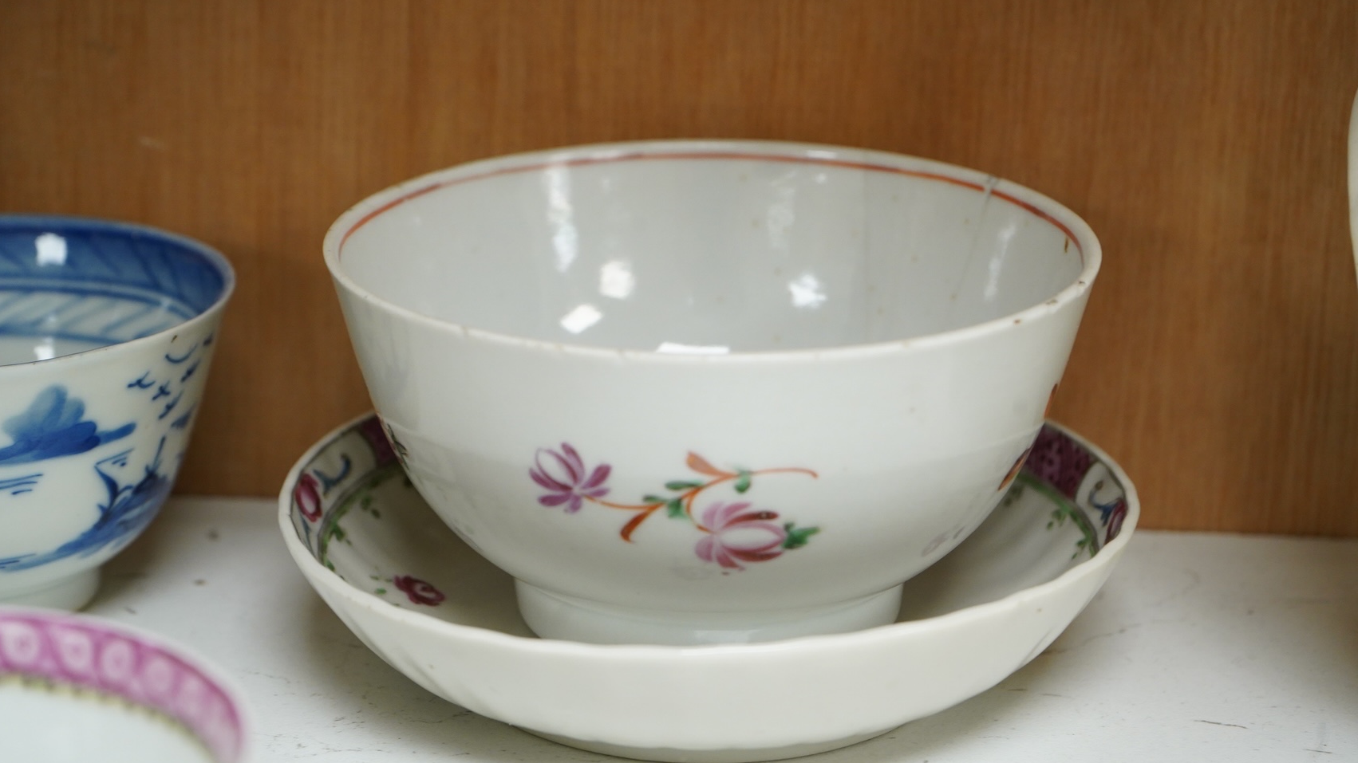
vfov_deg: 16.3
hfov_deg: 28.6
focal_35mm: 74
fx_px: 2664
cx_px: 678
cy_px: 400
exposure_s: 1/80
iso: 2500
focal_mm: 70
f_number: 8
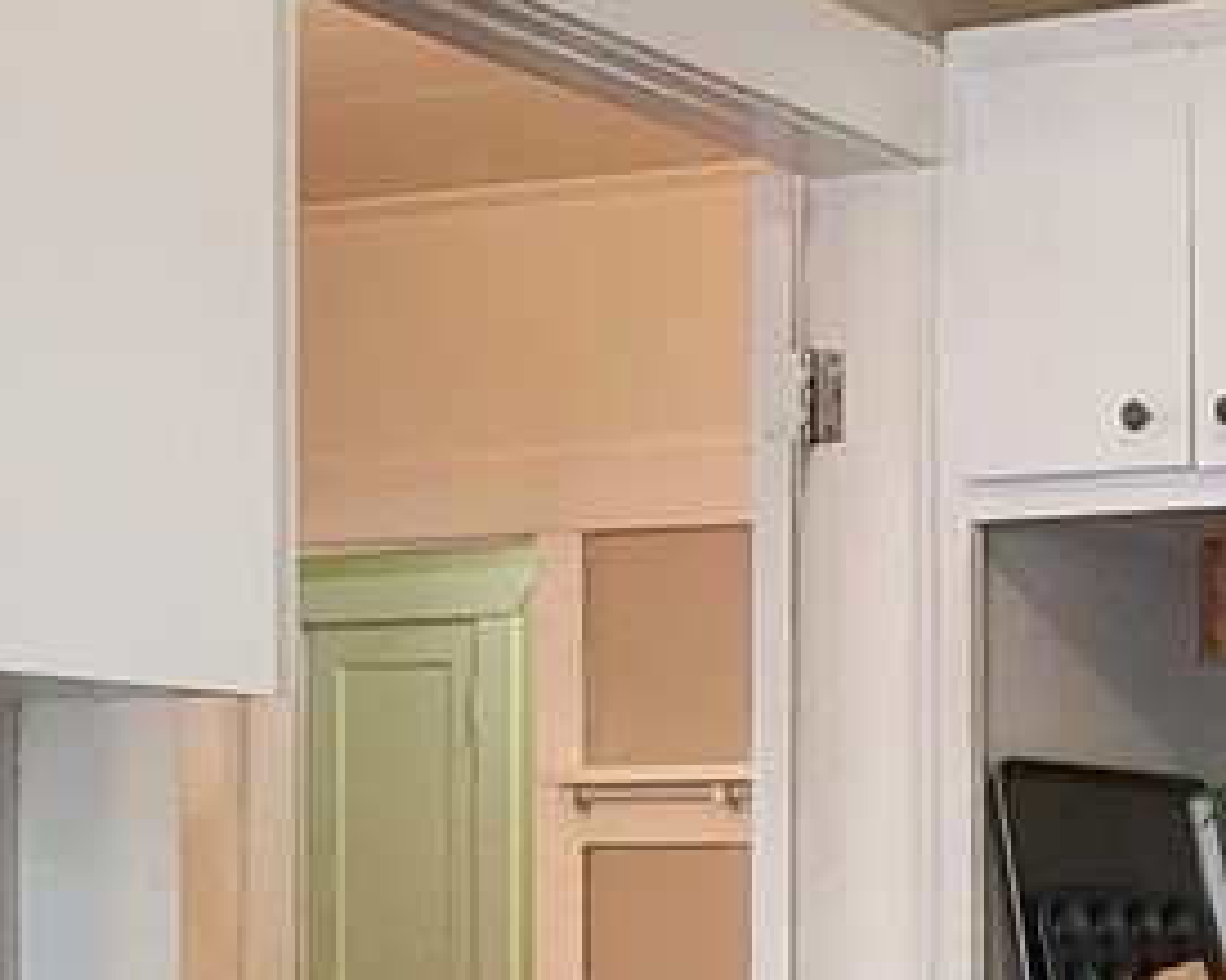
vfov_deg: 20.0
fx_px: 2684
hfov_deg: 21.1
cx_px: 1920
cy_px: 998
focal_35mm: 74
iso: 500
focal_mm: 2.2
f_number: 2.2
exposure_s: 1/30
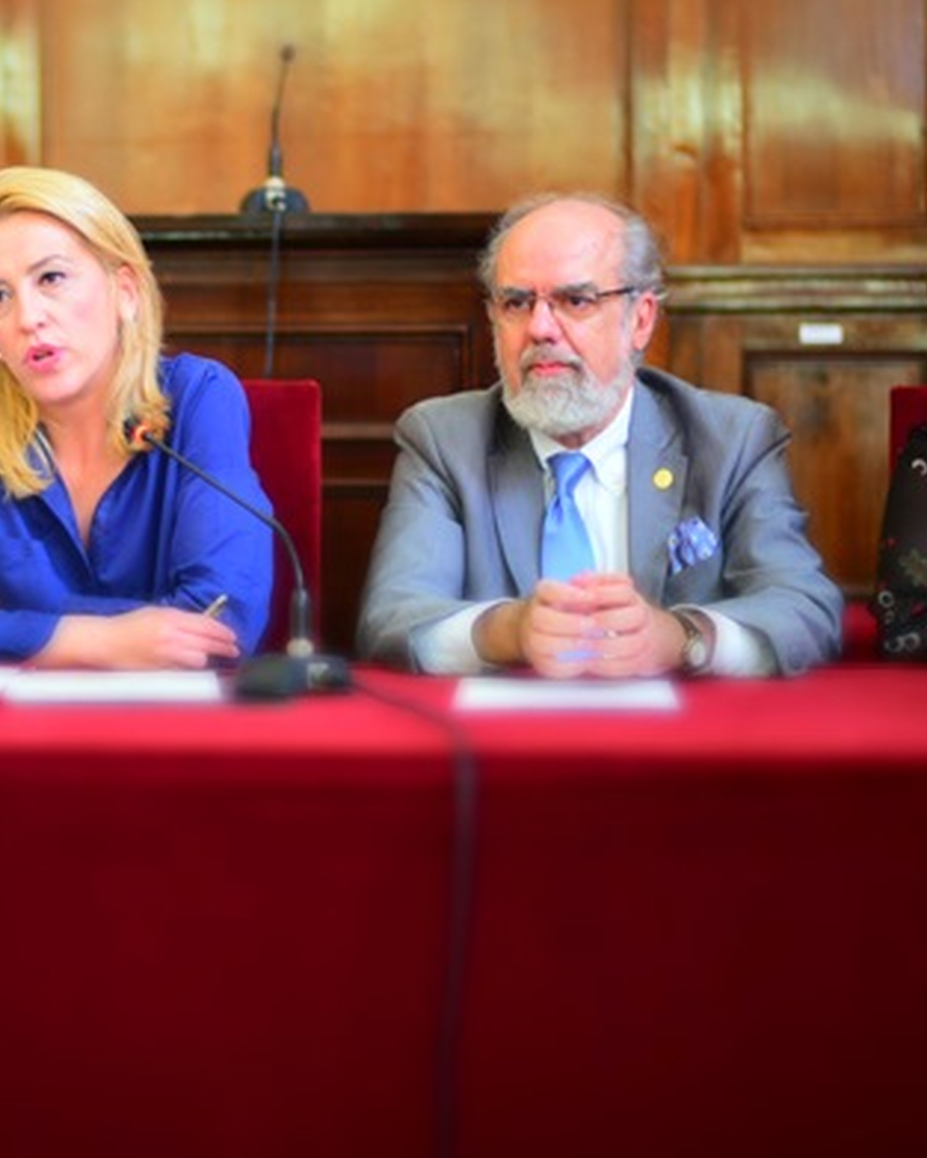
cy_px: 382
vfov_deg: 19.9
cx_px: 36
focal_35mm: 96
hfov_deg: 15.8
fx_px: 3291
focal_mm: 50
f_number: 1.4
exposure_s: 1/50
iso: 250
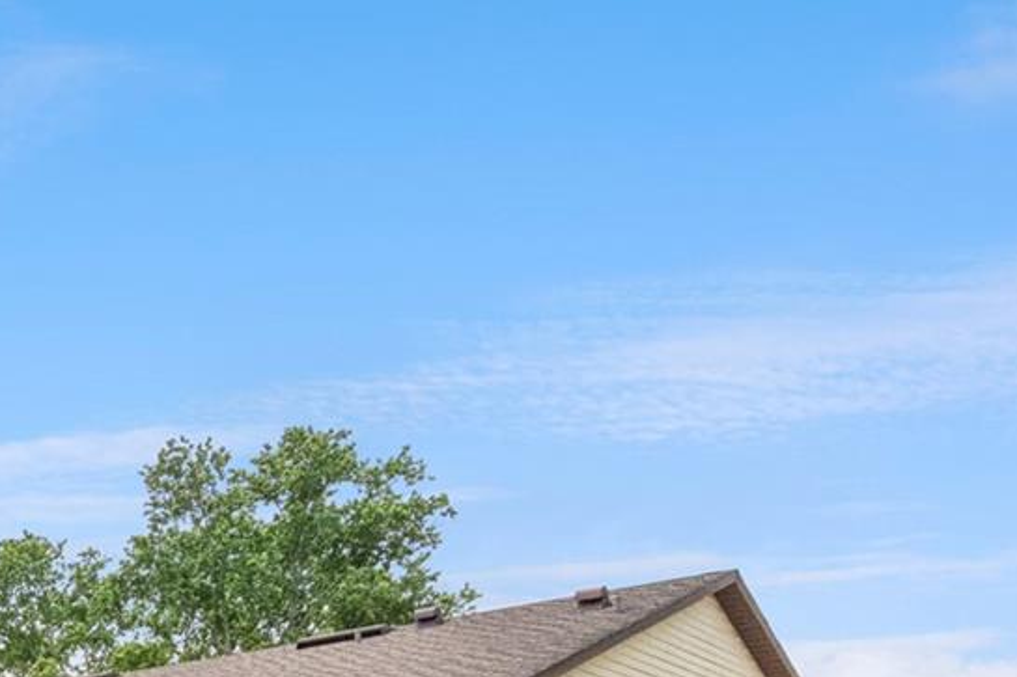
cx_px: -224
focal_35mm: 44
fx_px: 1243
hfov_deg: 34.7
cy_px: 903
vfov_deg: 25.7
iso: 1600
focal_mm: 10
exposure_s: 1/1000
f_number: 11
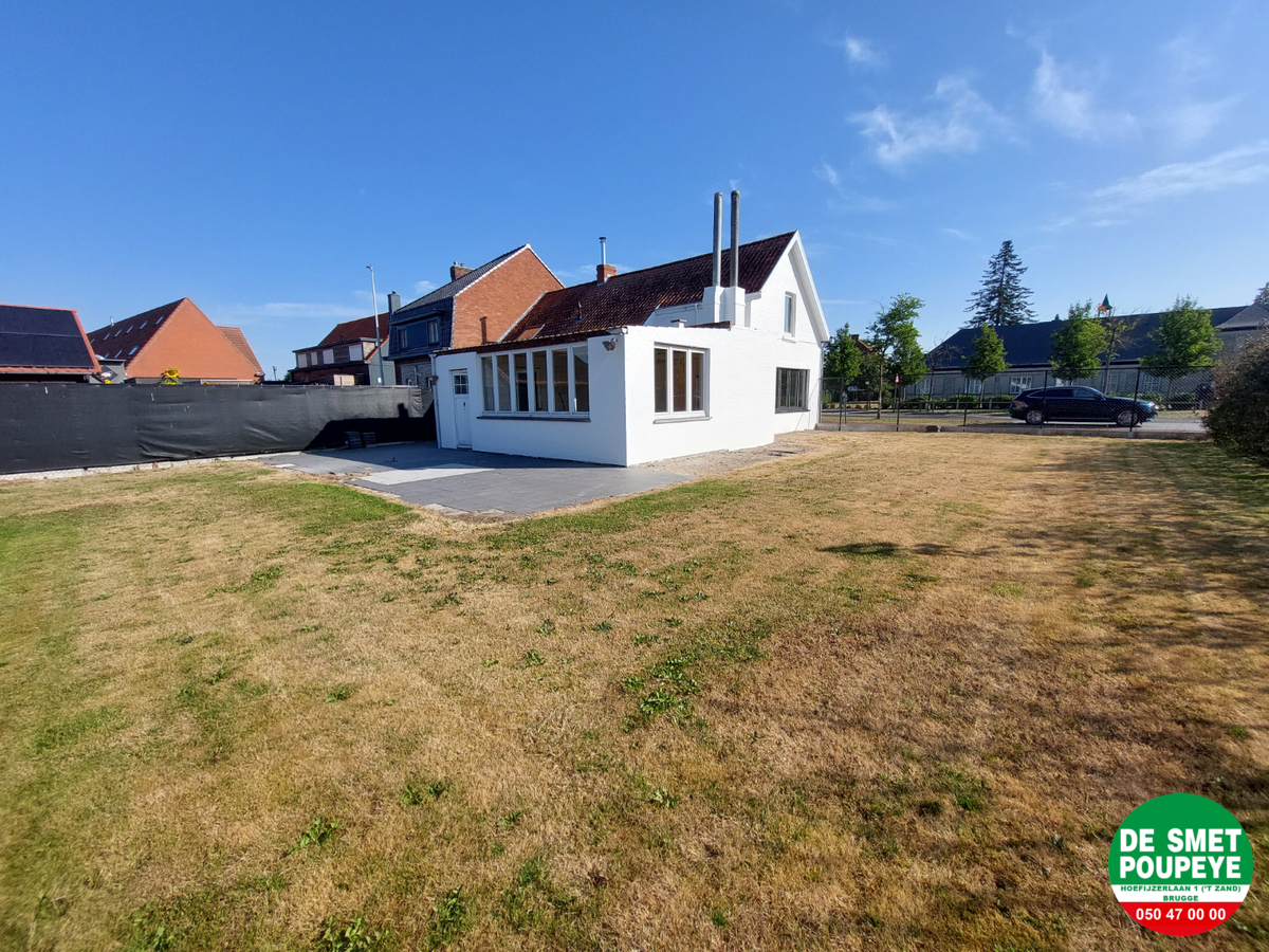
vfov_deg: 89.9
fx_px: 477
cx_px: 634
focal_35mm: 13
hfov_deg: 106.2
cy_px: 476
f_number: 2.2
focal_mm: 1.74
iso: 50
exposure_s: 1/1686
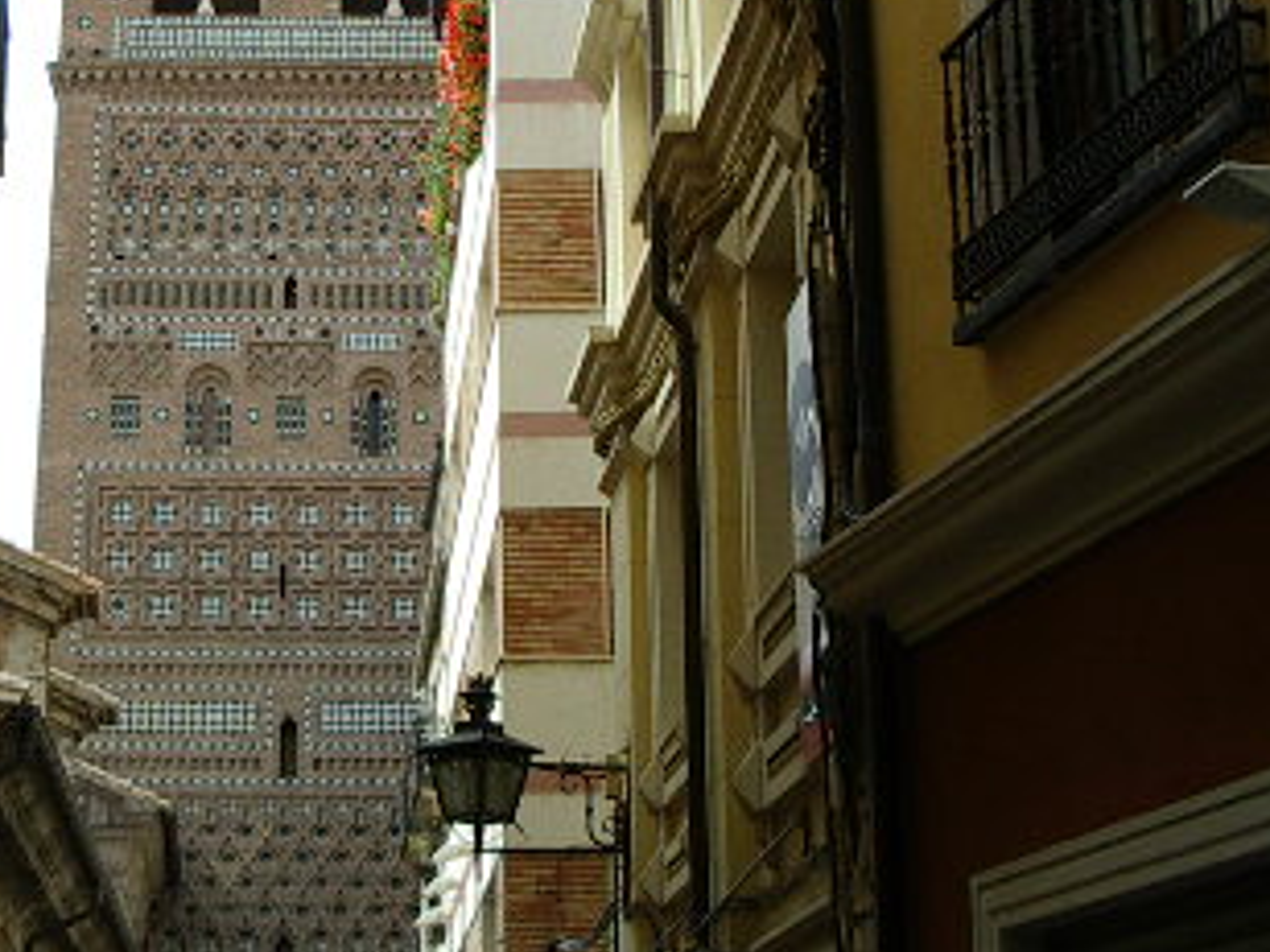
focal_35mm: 79
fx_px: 2898
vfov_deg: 18.7
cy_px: 400
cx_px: 326
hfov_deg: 24.5
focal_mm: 5.8
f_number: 4.8
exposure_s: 1/320
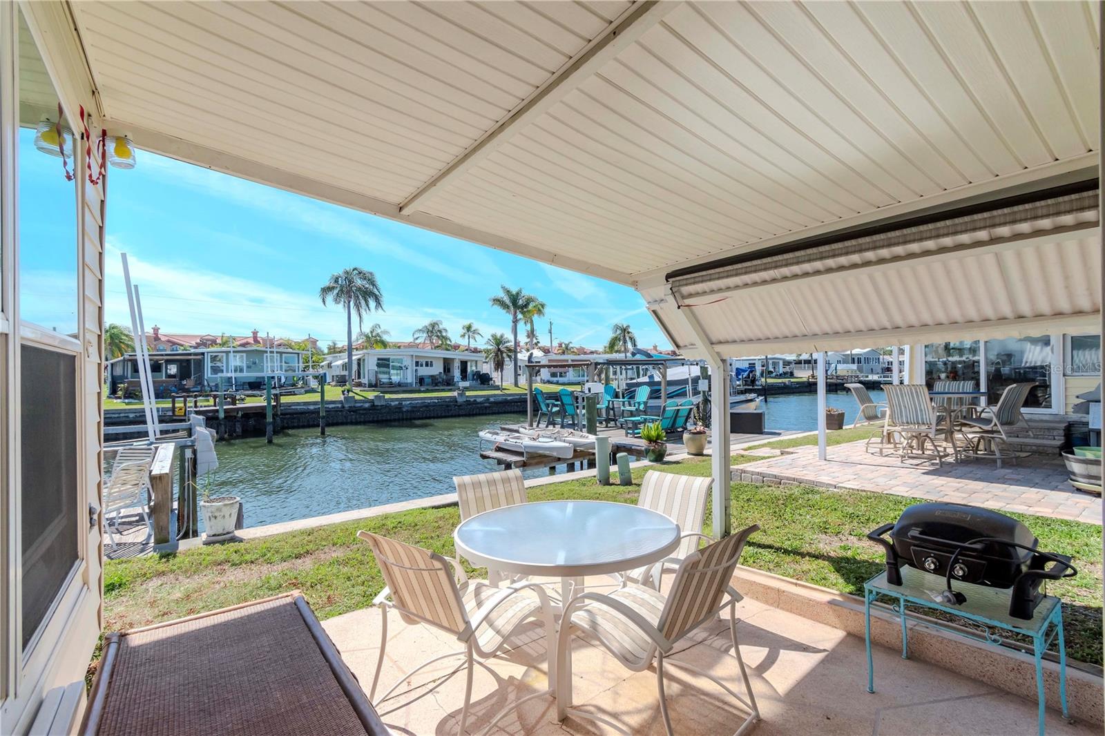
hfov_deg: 100.4
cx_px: 552
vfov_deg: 77.3
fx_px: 460
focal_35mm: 15
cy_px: 368
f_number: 7.1
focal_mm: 10
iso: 500
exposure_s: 1/1250
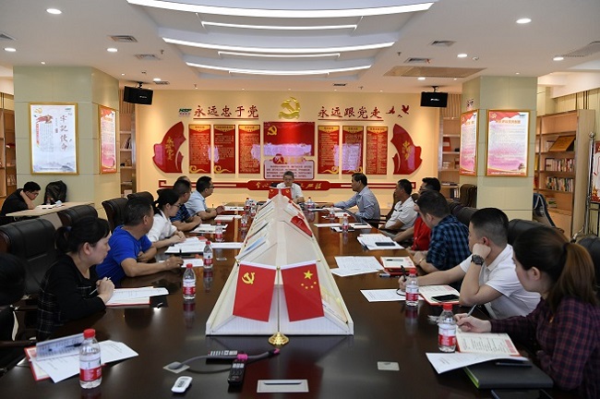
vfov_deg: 44.9
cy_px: 200
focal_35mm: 29
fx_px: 483
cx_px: 300
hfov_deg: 63.7
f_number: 5.6
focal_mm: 29
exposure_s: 1/200
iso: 2000
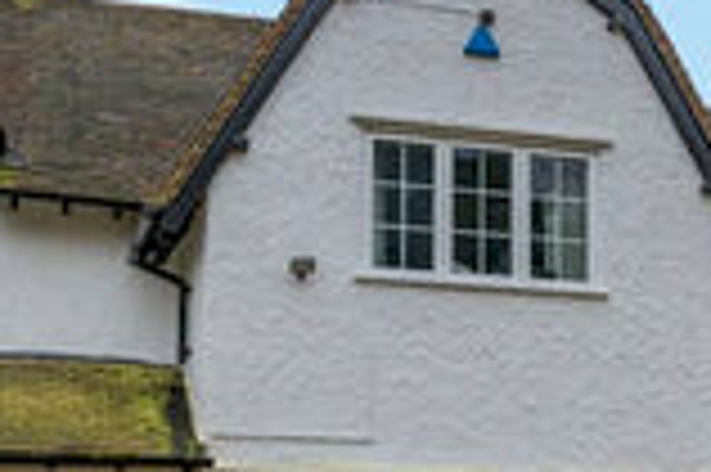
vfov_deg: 18.3
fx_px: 1401
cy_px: 551
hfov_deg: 28.4
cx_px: 454
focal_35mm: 71
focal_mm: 16
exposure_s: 1/50
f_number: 5
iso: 100
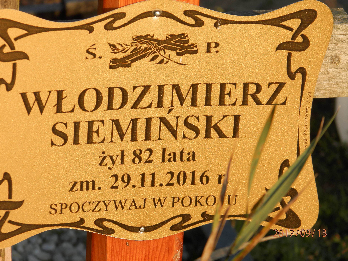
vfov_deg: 6.6
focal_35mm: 224
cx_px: 174
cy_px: 130
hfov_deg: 8.8
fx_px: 2252
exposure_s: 1/160
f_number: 5.4
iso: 80
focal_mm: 40
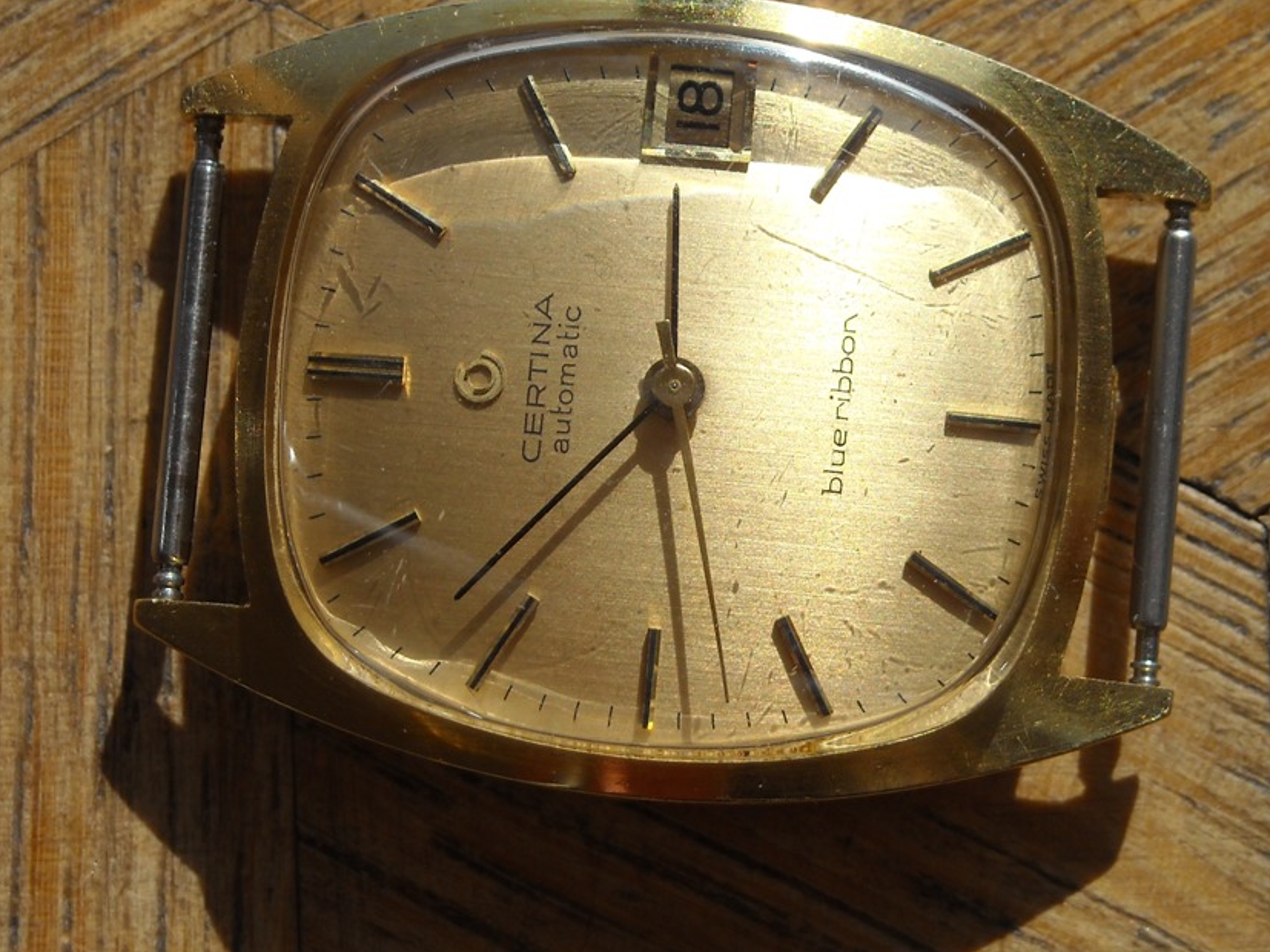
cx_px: 584
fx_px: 4769
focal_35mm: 130
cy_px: 474
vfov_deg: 11.4
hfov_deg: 15.2
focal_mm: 17.1
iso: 64
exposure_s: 1/141
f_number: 9.3
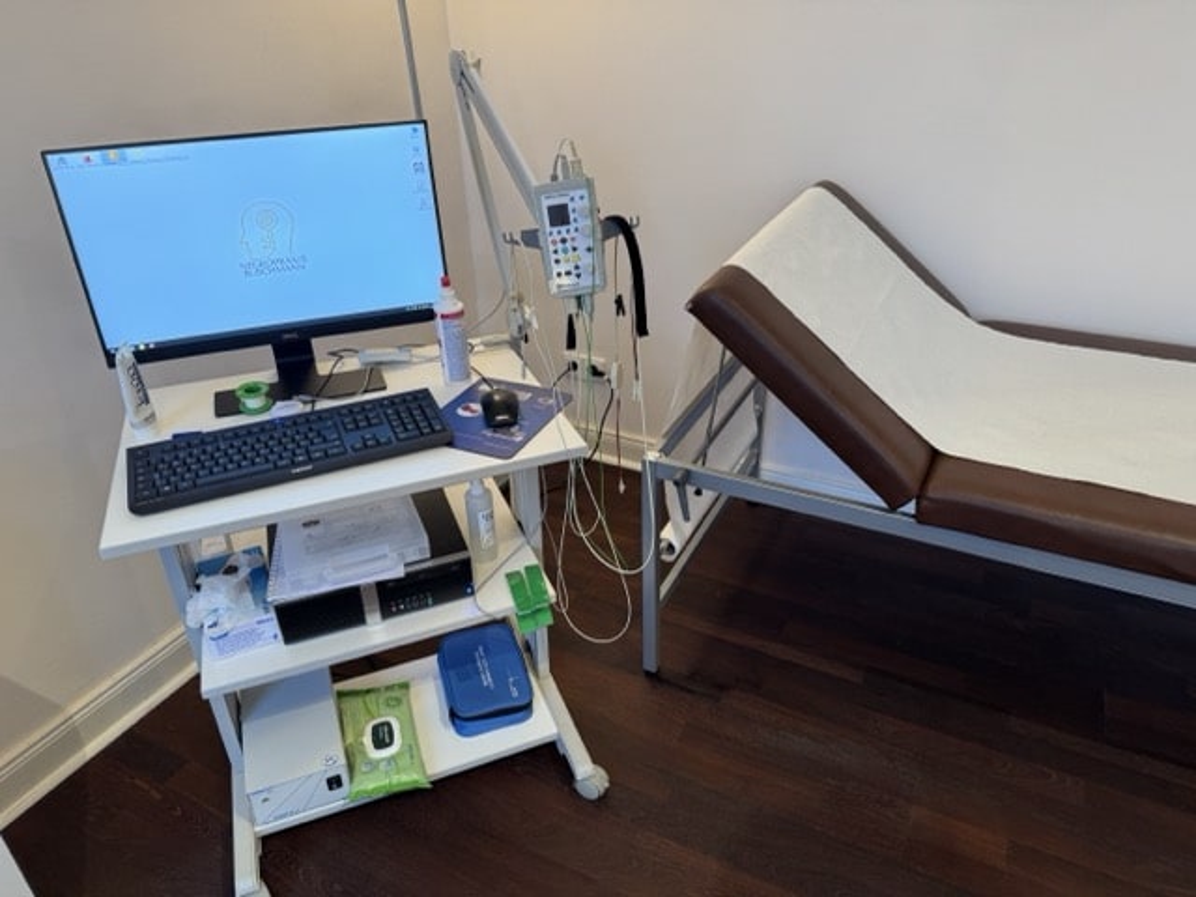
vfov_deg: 56.8
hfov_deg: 71.6
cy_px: 448
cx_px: 598
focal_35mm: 24
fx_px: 829
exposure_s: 1/50
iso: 200
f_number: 1.78
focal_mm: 6.76
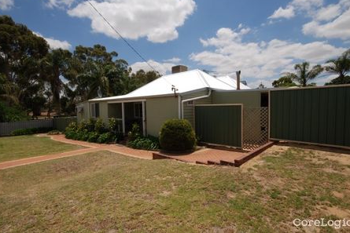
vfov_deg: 64.6
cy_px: 113
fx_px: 185
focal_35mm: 19
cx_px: 175
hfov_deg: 86.9
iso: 100
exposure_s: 1/200
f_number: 14
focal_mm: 12
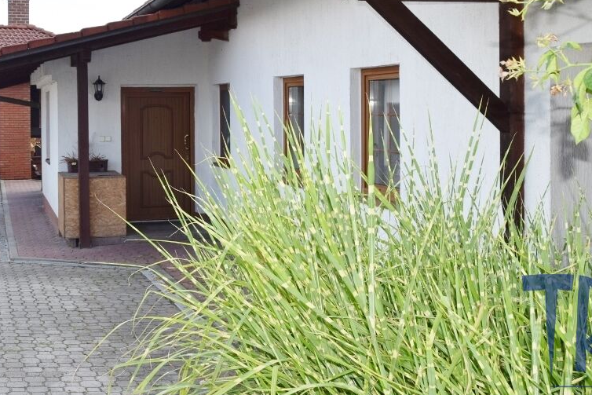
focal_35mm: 56
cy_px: 126
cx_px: 240
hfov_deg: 35.5
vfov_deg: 24.1
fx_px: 921
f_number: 7.1
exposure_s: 1/200
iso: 100
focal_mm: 22
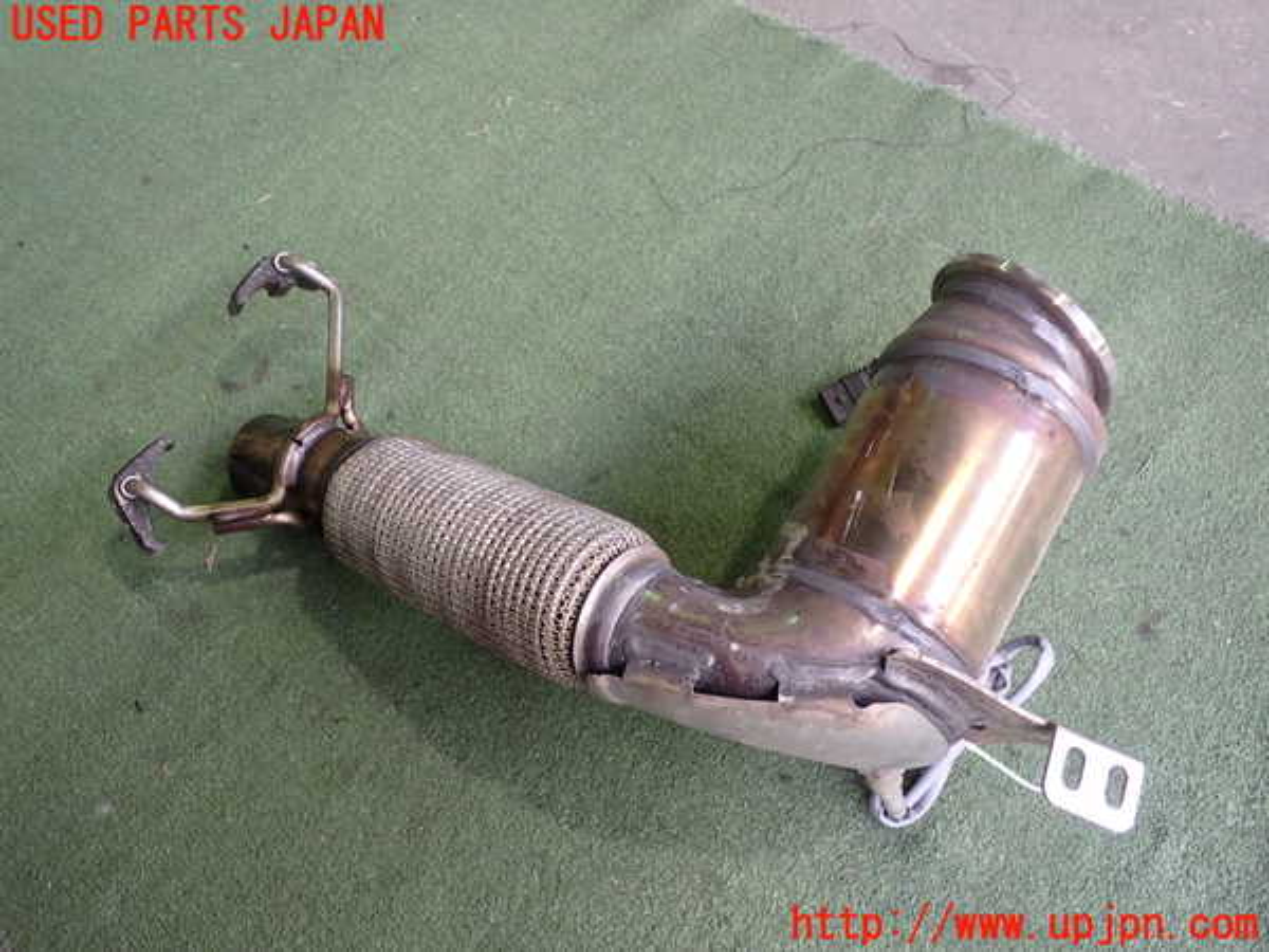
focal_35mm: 30
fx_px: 1100
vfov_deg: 46.8
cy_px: 476
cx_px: 634
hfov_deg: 60.0
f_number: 2.3
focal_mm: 5.4
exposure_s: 1/50
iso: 200
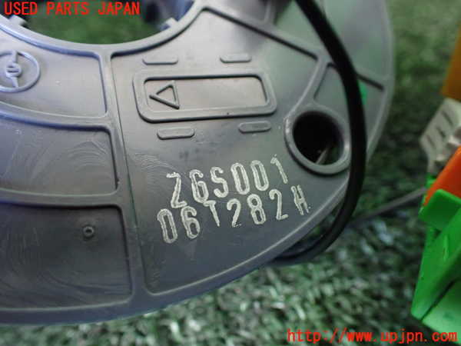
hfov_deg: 60.0
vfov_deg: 46.8
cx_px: 230
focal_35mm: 30
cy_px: 173
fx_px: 400
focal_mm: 5.4
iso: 1000
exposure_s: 1/30
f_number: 2.3
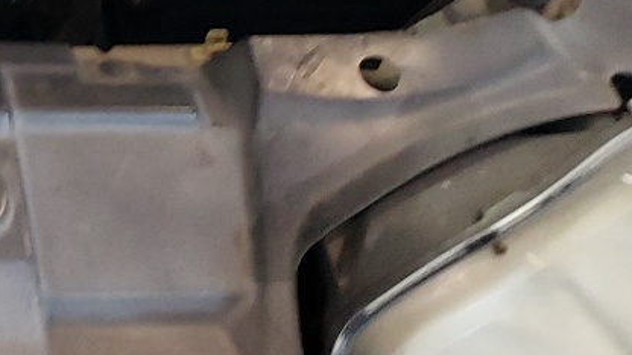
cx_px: -398
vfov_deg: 10.8
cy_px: -126
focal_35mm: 109
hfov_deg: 17.1
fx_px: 1827
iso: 262
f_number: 1.5
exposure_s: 1/30
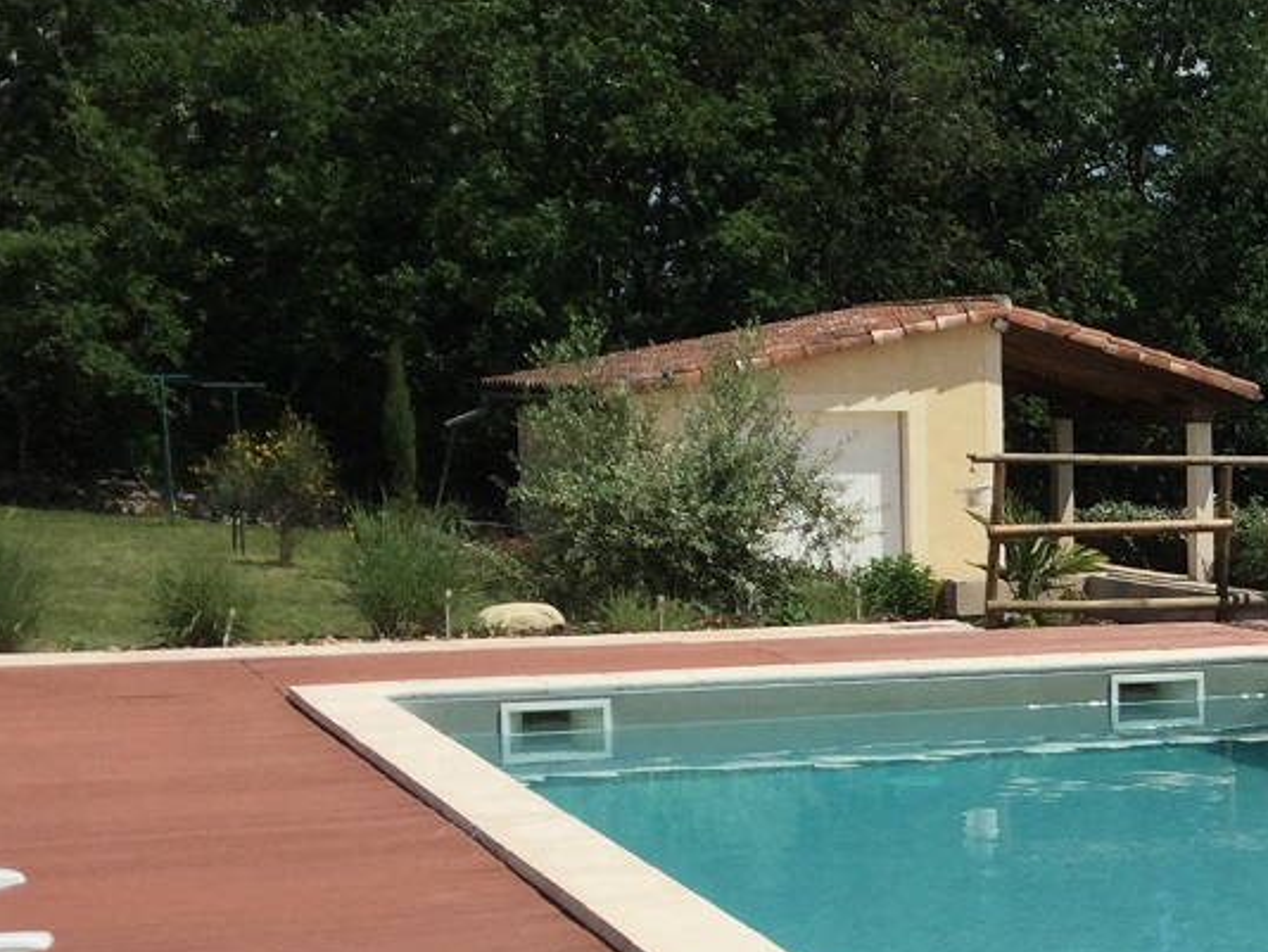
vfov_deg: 16.9
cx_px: 1304
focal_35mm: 87
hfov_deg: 21.6
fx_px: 3188
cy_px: 759
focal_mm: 3.3
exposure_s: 1/3021
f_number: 2.4
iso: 25
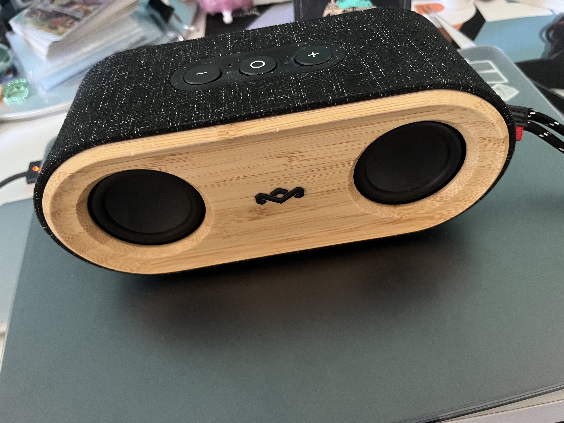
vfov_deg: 51.3
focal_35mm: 27
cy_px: 205
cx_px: 283
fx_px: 440
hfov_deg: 65.3
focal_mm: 5.1
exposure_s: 1/30
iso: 640
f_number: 1.6
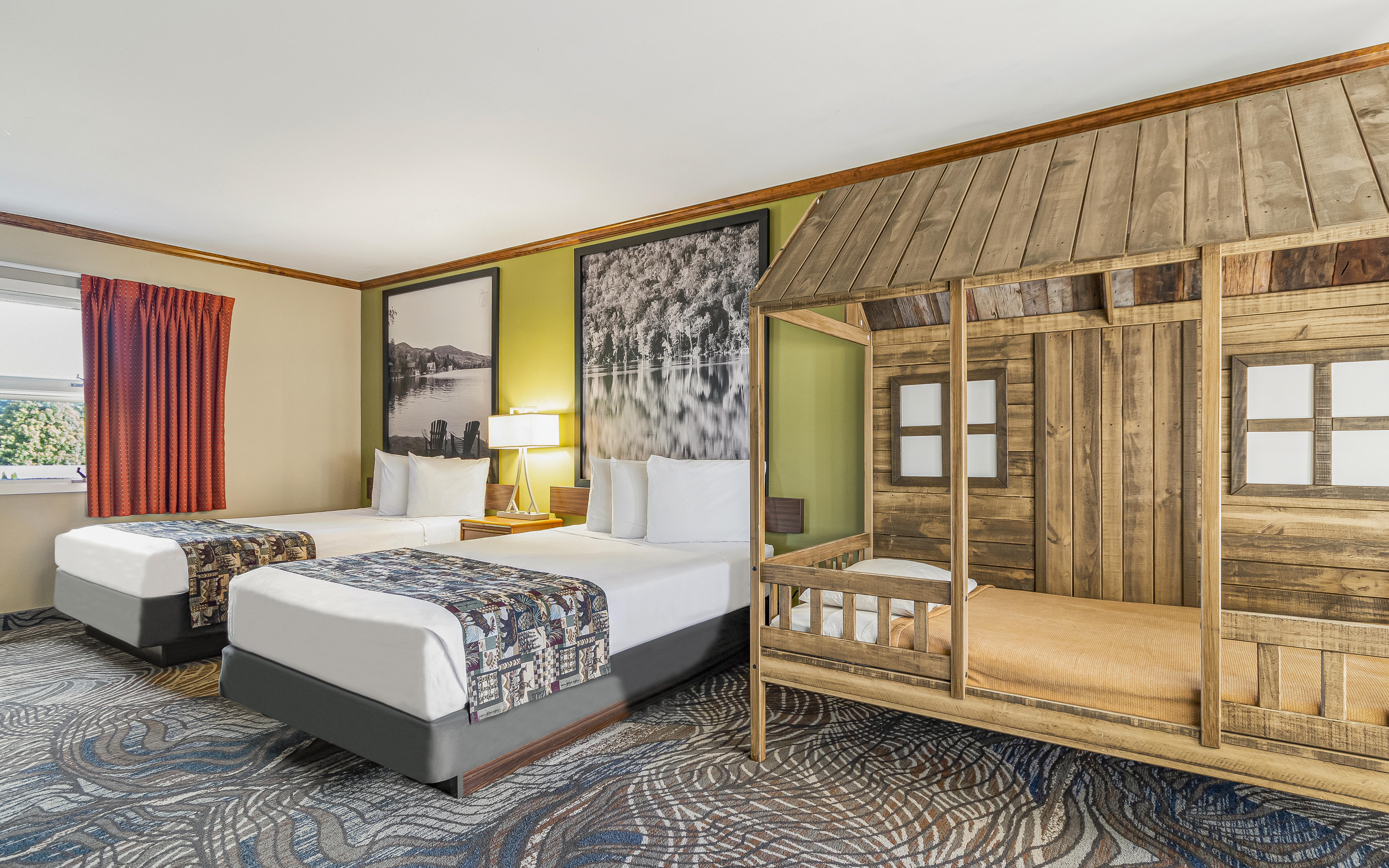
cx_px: 711
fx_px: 691
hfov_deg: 90.2
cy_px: 409
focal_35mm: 18
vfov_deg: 64.2
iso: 400
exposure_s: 1/2.5
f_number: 9
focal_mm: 11.5
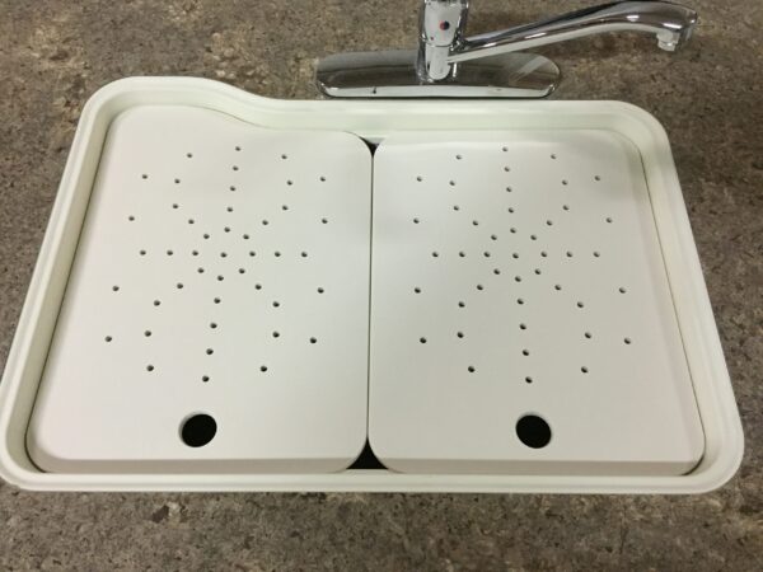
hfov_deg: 61.7
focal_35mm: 29
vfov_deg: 48.2
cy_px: 286
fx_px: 639
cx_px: 382
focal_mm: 4.15
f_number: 2.2
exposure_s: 1/30
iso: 200
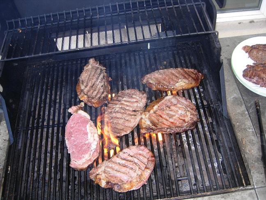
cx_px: 133
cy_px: 100
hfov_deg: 51.4
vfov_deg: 39.7
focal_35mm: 36
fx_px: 277
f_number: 2.7
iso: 74
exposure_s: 1/67.8
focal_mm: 7.5
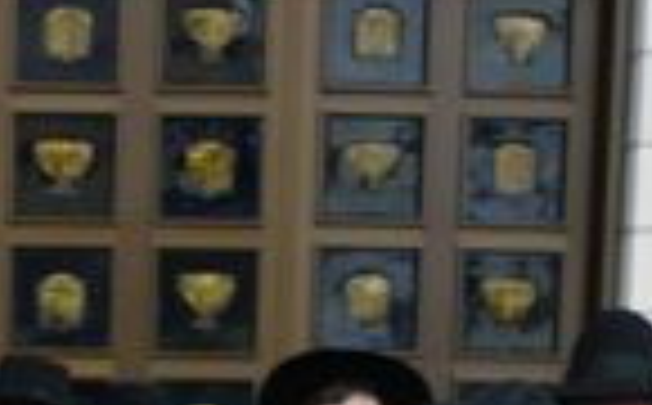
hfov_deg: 13.2
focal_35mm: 154
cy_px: 963
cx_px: -148
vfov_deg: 7.9
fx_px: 2731
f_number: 2.8
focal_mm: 5.8
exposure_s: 1/160
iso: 100
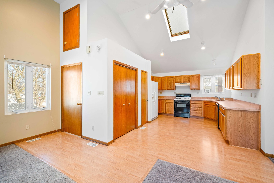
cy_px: 92
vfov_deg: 77.3
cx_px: 137
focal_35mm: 15
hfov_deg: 100.4
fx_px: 114
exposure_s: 1/2.5
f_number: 11
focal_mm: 15
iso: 160
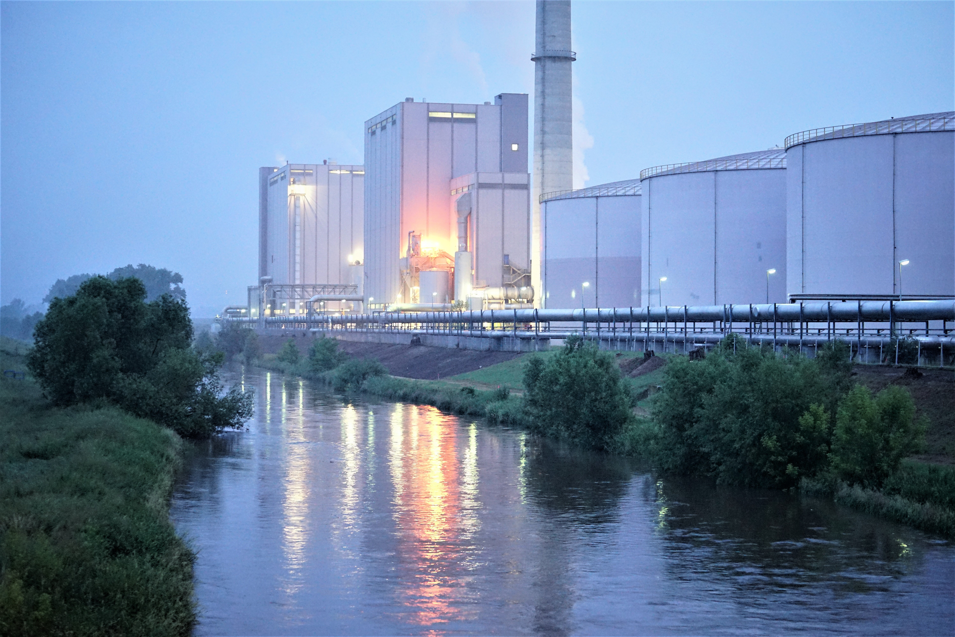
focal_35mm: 70
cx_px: 478
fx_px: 1857
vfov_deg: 19.5
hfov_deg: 28.8
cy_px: 318
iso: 6400
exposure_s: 1/6
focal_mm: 70
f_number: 4
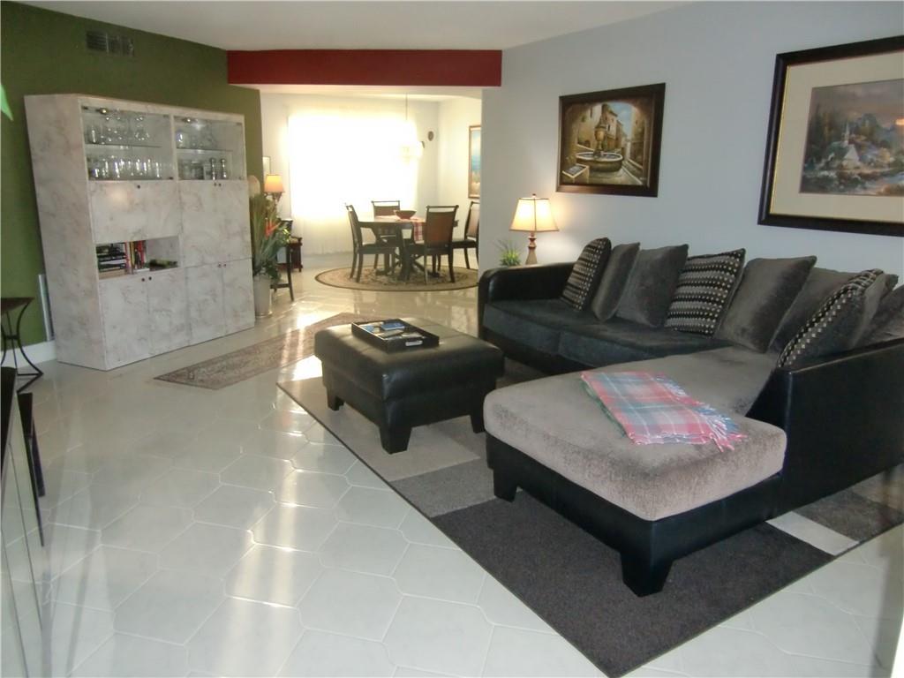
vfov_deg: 56.8
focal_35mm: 24
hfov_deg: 71.6
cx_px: 452
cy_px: 339
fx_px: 627
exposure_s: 1/60
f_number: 3.2
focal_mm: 4.3
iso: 400
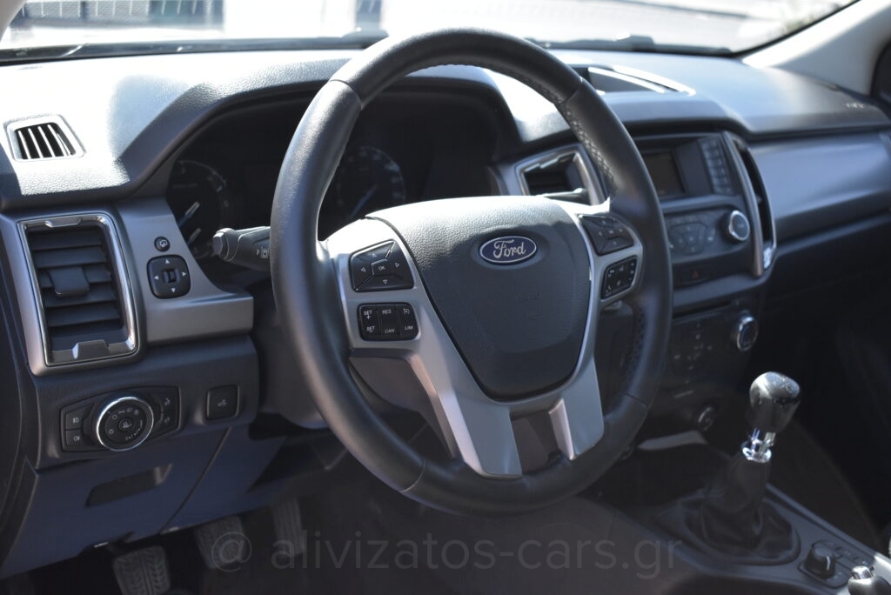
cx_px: 446
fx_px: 1040
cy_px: 298
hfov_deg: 46.4
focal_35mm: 42
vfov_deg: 31.9
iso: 1600
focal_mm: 28
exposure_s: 1/1250
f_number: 4.2
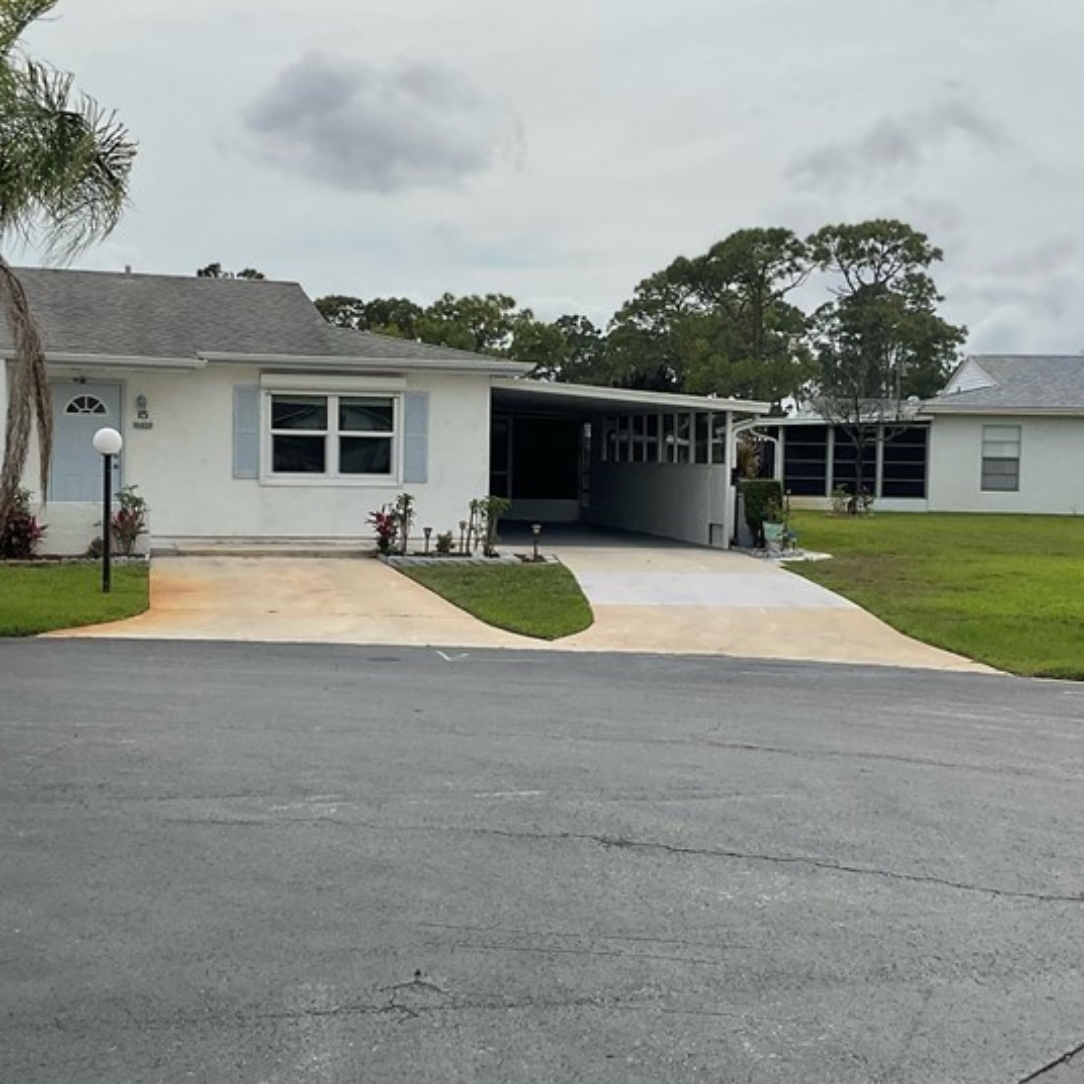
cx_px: 566
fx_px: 1736
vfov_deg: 34.7
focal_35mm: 49
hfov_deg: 34.7
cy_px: 546
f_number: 1.8
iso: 16
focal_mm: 3
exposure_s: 1/2801
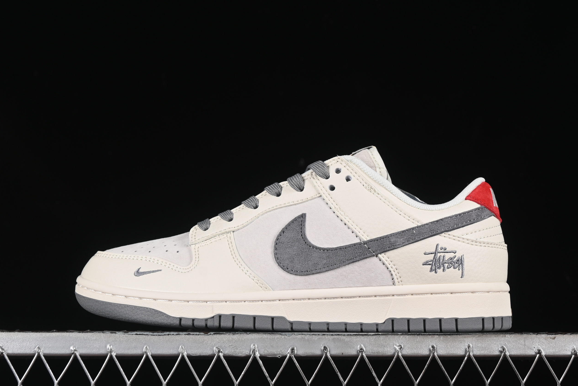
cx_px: 297
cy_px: 199
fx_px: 1332
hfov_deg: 24.5
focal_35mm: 83
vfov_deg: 16.5
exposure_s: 1/80
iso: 160
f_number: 8
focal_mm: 50
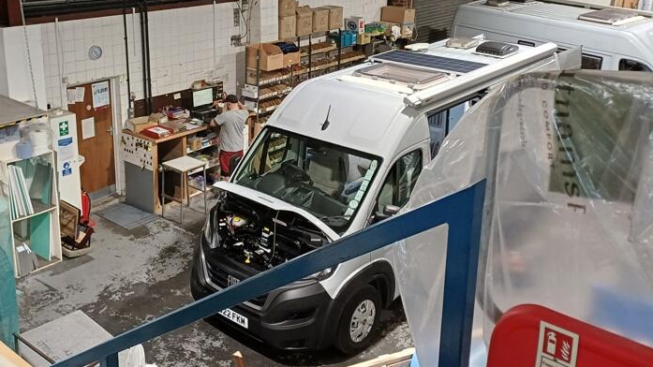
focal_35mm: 40
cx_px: 271
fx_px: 693
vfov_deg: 29.2
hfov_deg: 50.2
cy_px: 92
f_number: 1.8
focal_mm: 4.65
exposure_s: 1/50
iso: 200
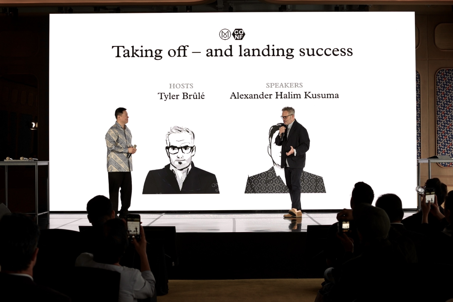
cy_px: 151
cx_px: 226
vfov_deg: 36.9
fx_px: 453
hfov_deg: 53.1
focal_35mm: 36
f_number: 3.2
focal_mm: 24
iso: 80
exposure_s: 1/30
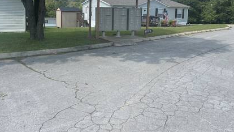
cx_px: 111
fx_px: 217
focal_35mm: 35
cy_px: 29
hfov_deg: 56.6
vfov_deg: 32.9
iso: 50
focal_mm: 5.1
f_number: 1.6
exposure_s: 1/2632
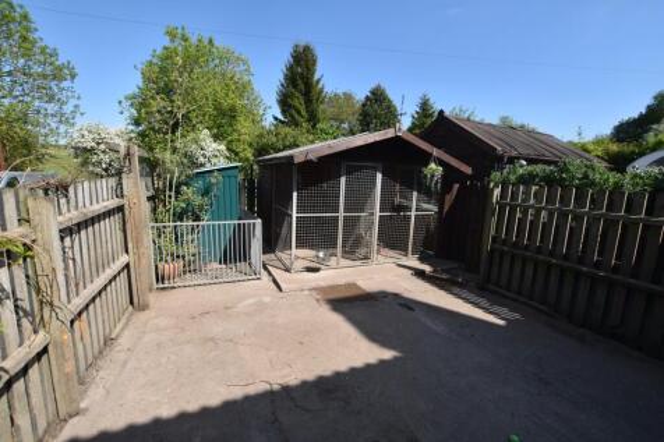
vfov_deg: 77.3
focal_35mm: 15
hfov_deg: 100.4
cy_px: 221
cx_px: 332
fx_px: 277
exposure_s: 1/200
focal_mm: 10
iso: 100
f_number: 7.1
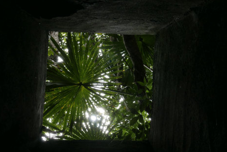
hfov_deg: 51.8
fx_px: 233
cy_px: 87
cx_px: 102
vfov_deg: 35.9
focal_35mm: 37
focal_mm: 12.5
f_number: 5.6
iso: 200
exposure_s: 1/160
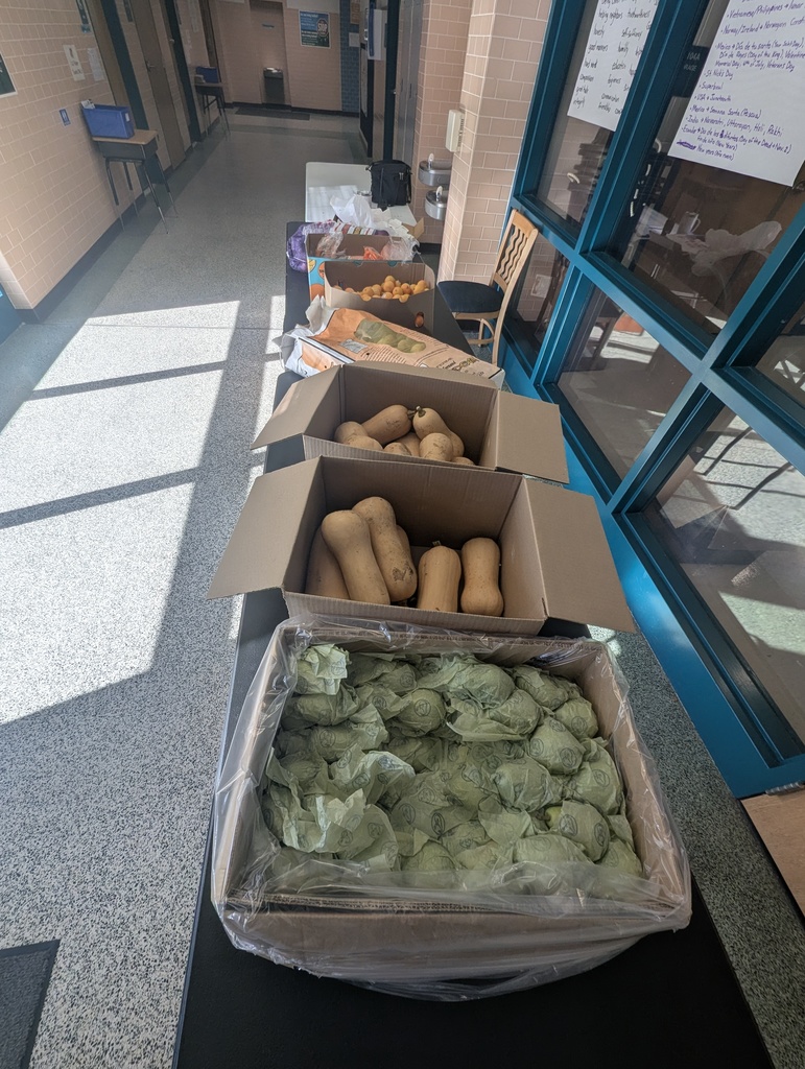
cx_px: 402
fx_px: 402
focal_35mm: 13
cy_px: 534
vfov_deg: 106.1
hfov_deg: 90.1
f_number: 2.2
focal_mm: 1.95
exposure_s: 1/394
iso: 61
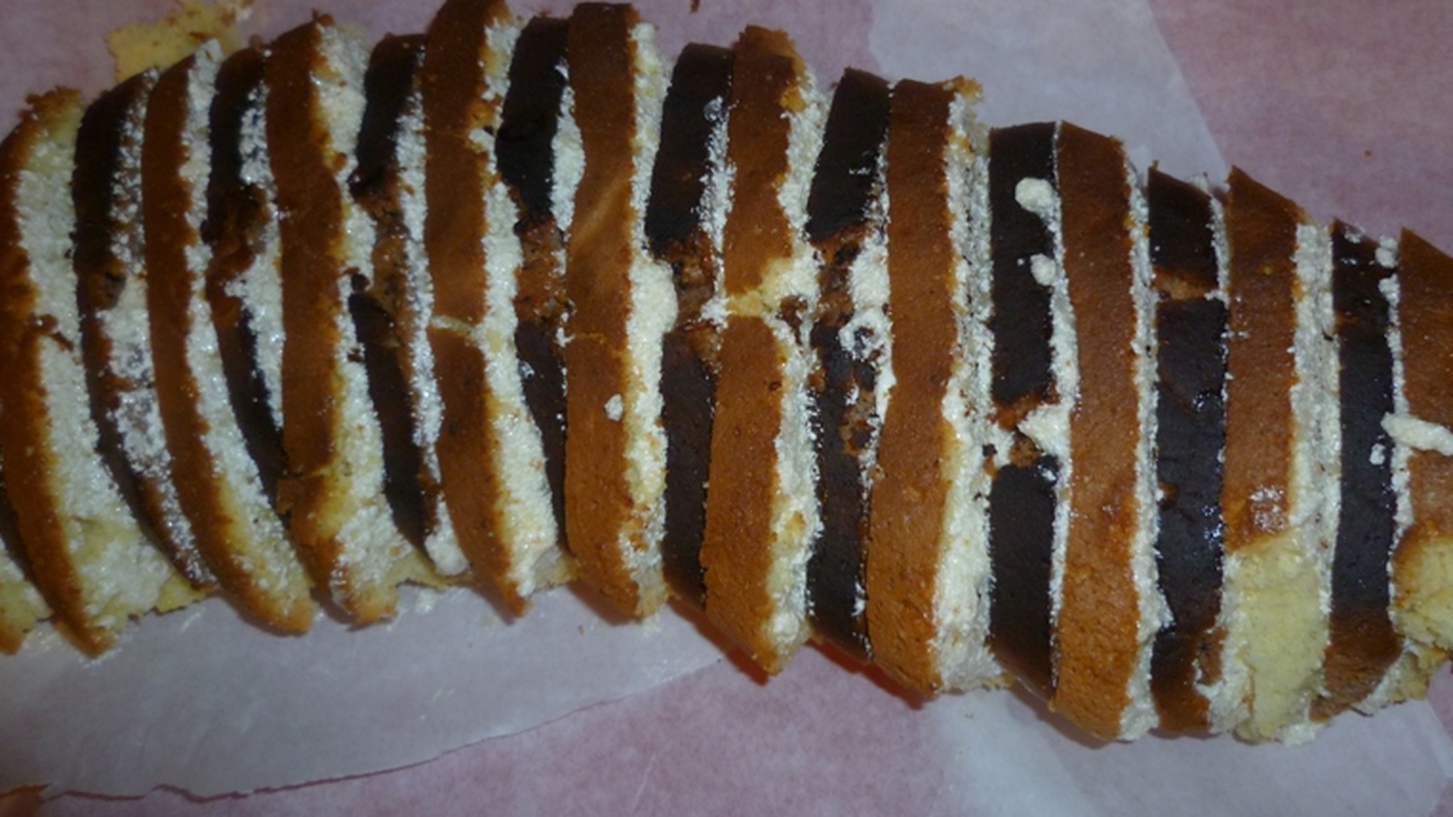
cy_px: 297
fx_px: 1233
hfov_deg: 61.0
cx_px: 727
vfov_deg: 36.4
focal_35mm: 32
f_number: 2.8
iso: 125
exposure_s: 1/30
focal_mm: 5
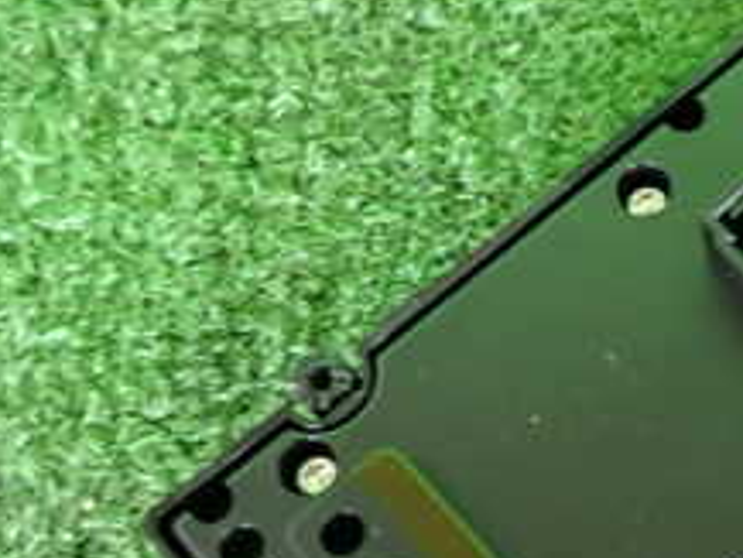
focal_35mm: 69
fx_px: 1482
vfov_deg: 21.3
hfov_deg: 25.8
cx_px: 842
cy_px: 363
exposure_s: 1/30
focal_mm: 4.5
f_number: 2
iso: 250
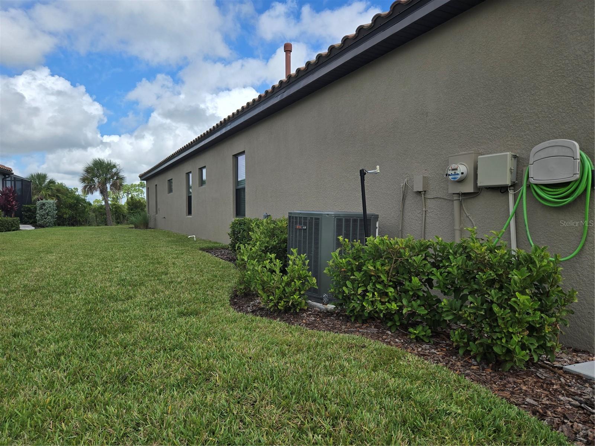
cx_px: 298
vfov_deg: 58.9
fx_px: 395
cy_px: 223
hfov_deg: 73.9
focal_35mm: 23
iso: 50
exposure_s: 1/2921
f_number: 1.8
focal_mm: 5.4
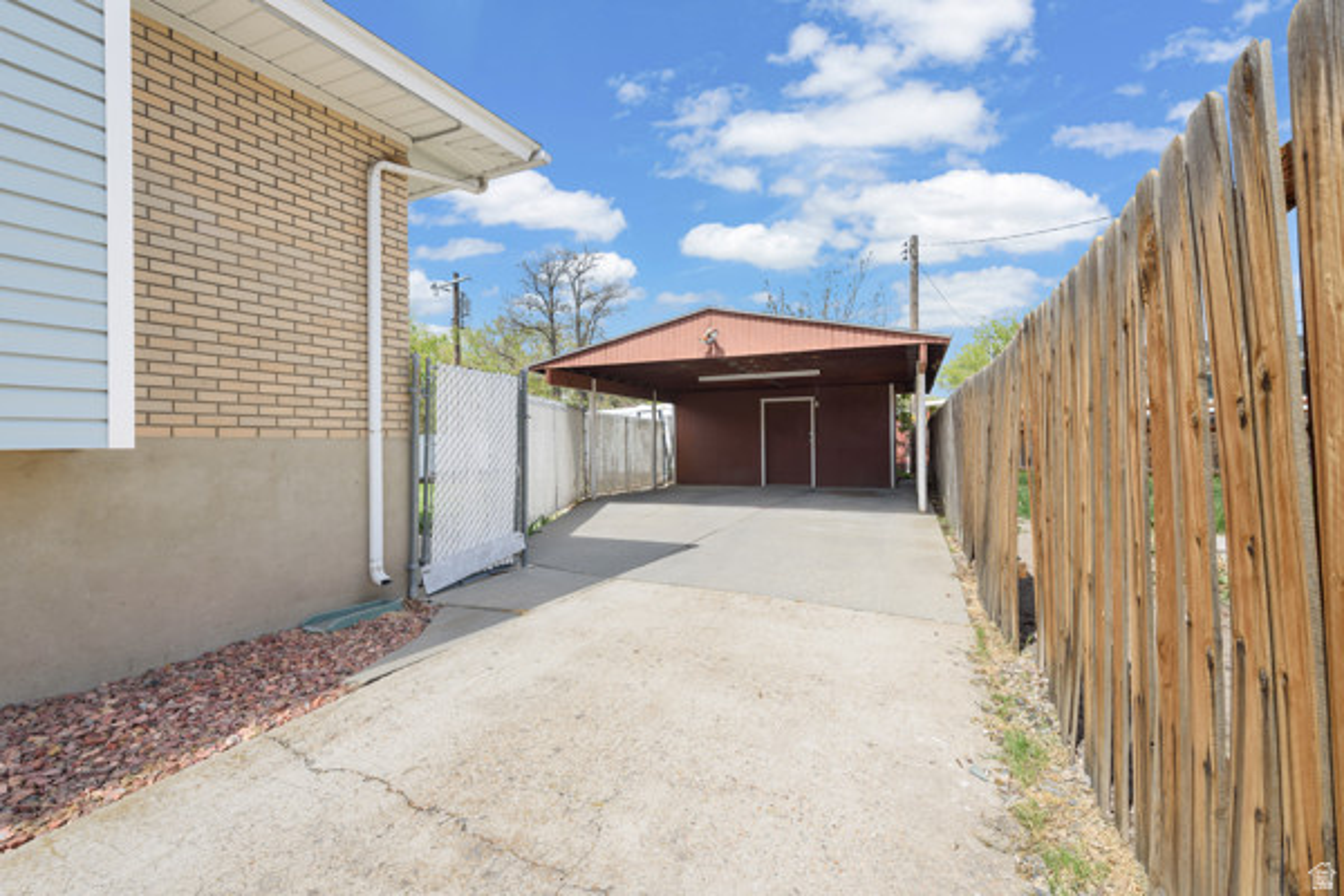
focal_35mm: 16
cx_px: 672
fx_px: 597
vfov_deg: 73.7
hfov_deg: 96.7
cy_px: 448
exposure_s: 1/60
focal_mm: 16
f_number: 8
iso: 100
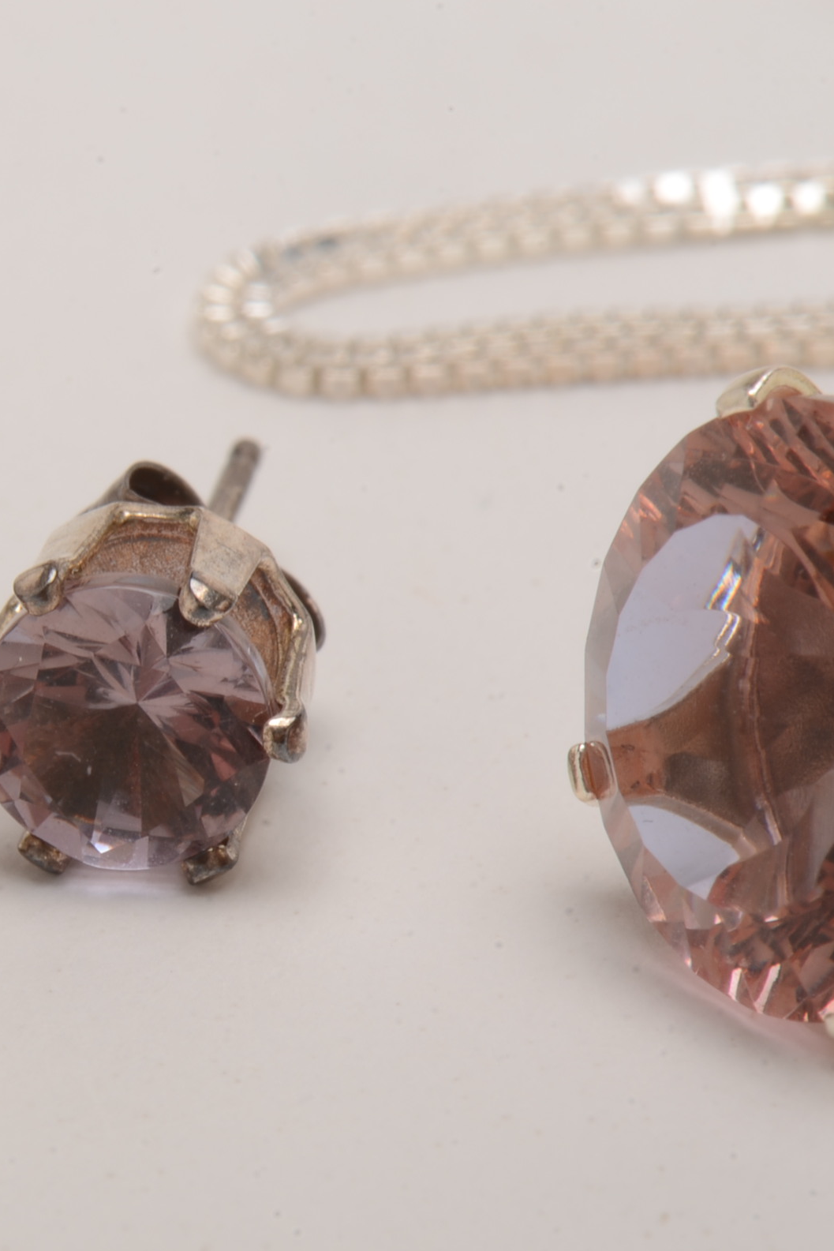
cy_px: 621
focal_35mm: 198
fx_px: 6871
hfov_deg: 6.9
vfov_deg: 10.4
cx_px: -137
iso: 100
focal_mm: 85
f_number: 29
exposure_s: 1/160
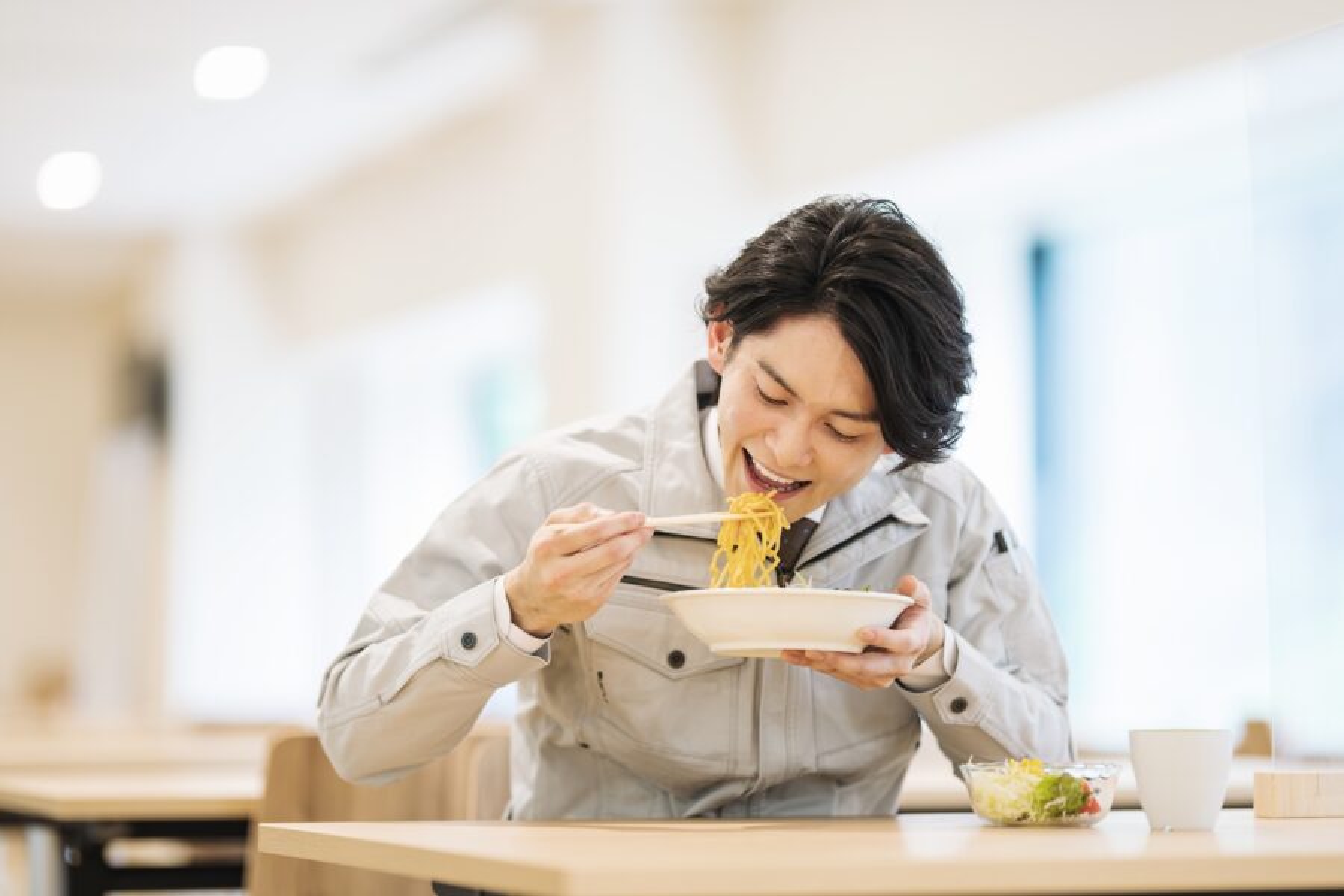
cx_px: 672
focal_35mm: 105
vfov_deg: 13.0
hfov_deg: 19.5
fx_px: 3920
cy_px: 448
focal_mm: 105
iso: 400
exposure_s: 1/200
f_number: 1.4
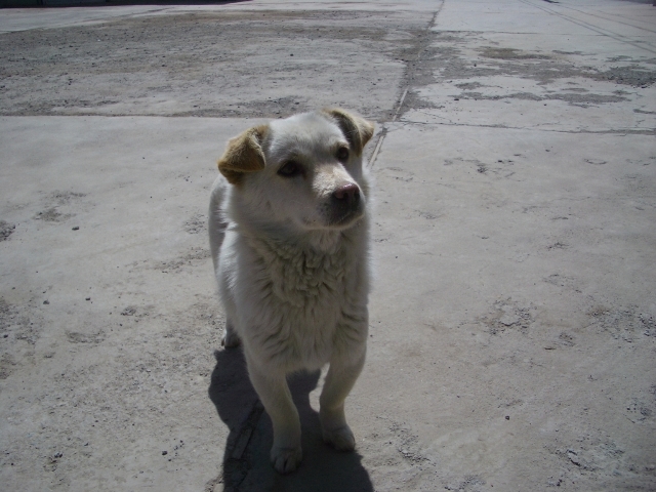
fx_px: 663
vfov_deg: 40.7
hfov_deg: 52.6
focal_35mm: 35
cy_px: 246
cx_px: 328
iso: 50
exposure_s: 1/1600
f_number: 4.3
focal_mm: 5.8
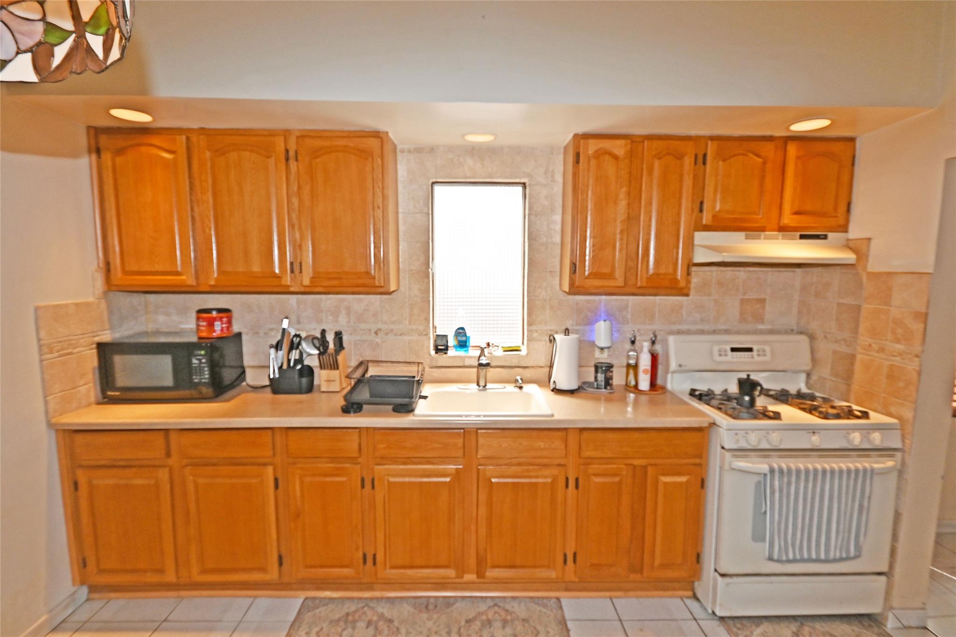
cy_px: 318
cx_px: 478
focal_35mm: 18
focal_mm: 12
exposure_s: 1/125
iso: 200
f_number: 5.6
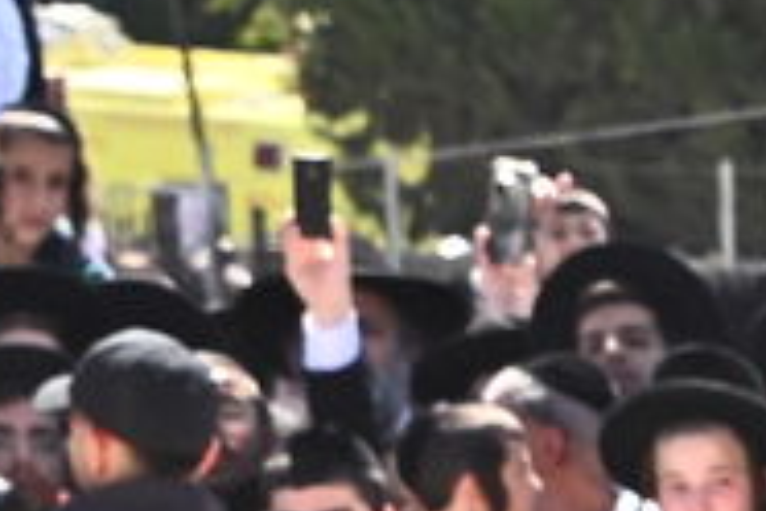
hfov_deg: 2.6
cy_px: 1426
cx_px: 2360
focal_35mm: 789
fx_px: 16787
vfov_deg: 1.7
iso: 320
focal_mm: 105
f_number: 13
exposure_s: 1/125
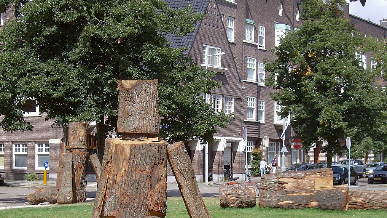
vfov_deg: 13.0
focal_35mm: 93
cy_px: 143
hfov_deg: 22.9
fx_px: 954
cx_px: 193
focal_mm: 14.1
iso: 100
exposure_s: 1/312
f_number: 6.9
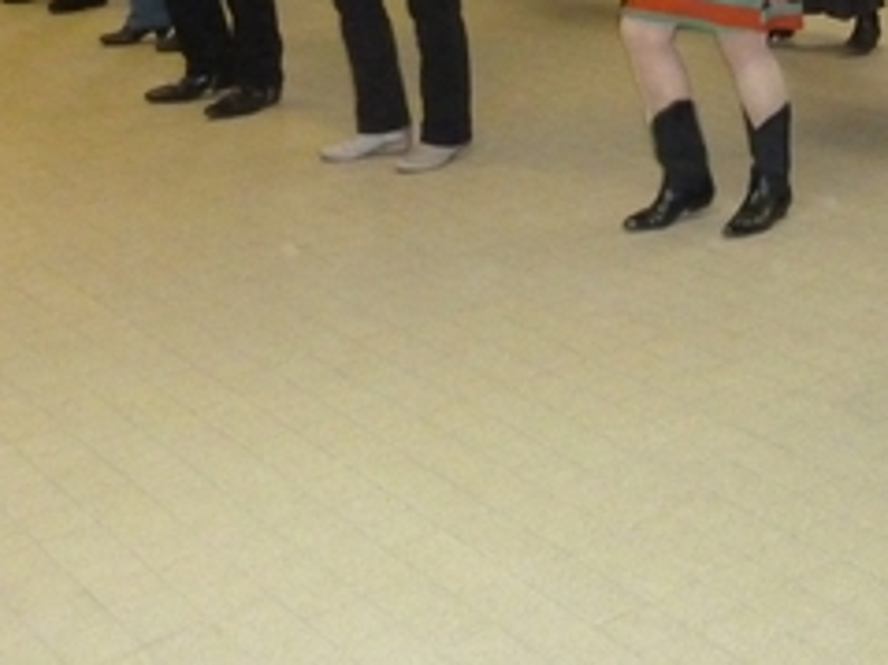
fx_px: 1718
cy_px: -85
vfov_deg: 20.8
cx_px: 769
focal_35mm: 67
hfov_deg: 28.1
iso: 800
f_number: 3.3
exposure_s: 1/30
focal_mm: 4.1
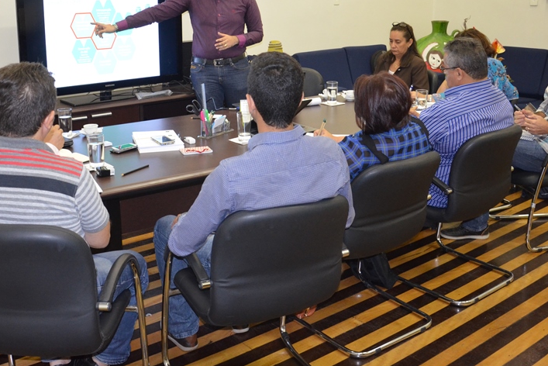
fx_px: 594
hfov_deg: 49.4
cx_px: 243
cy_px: 112
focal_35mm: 39
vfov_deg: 33.8
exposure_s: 1/60
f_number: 3.5
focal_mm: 18
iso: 1600
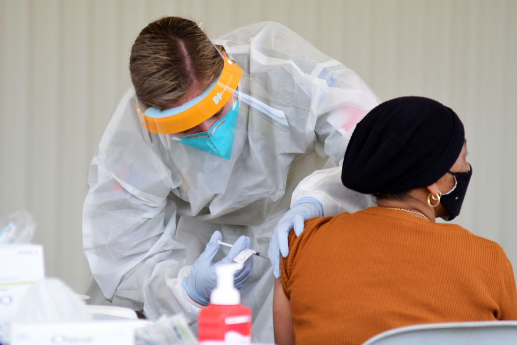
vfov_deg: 4.6
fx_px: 4309
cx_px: 258
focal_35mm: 300
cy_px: 172
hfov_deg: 6.9
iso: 400
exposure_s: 1/800
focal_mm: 200
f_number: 2.8
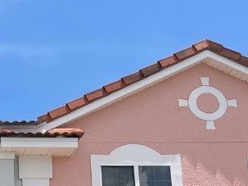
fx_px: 630
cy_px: 280
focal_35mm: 88
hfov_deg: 19.4
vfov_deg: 15.5
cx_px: -123
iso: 32
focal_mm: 5.1
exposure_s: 1/4717
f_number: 1.6
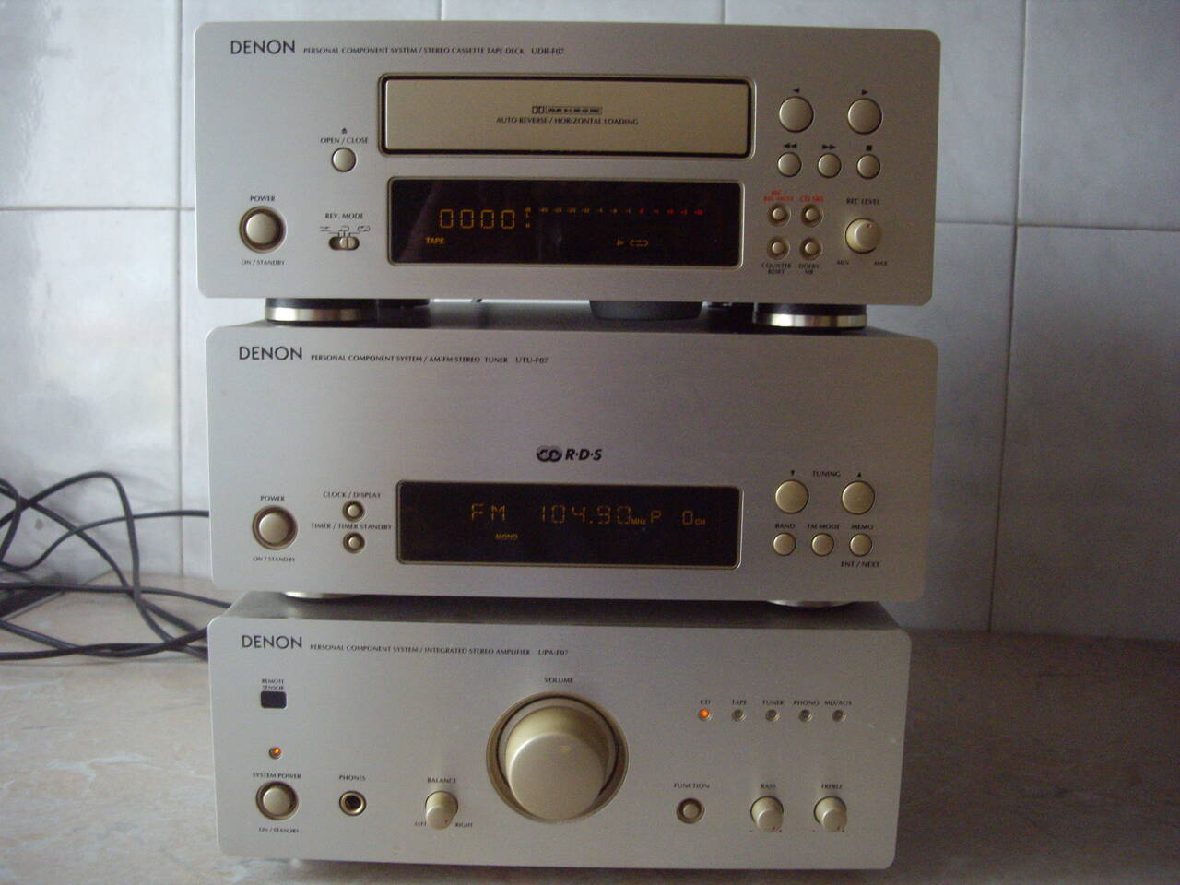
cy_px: 442
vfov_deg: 37.7
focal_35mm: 38
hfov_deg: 49.0
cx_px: 590
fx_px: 1295
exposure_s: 1/40
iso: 400
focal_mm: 7.9
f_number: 2.8
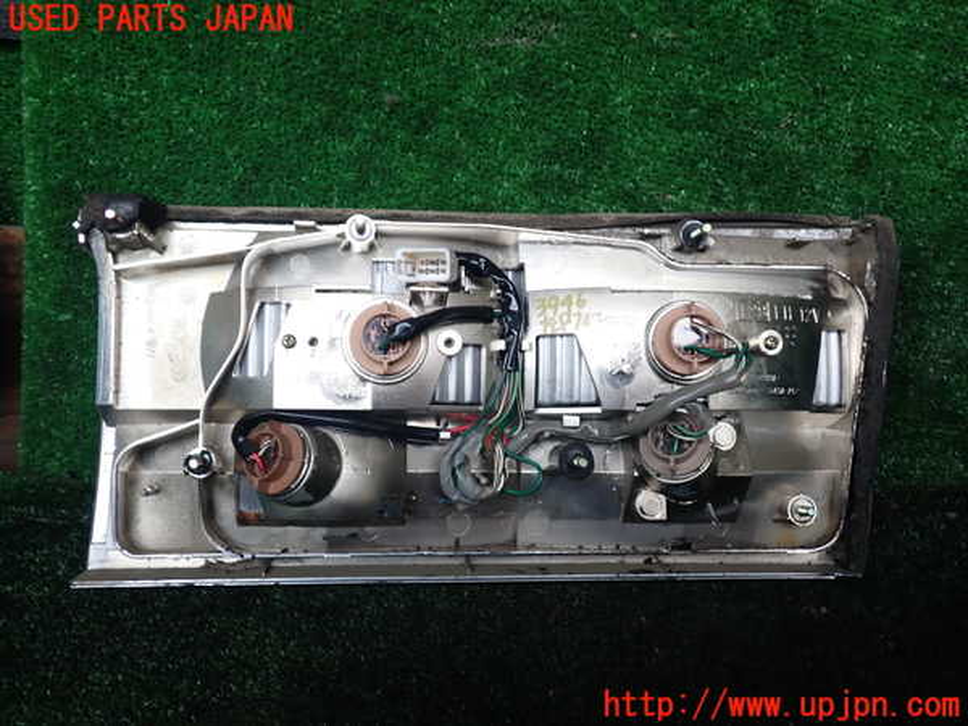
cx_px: 484
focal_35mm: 30
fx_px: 839
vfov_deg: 46.8
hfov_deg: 60.0
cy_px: 363
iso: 100
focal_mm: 5.4
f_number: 2.3
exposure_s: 1/60
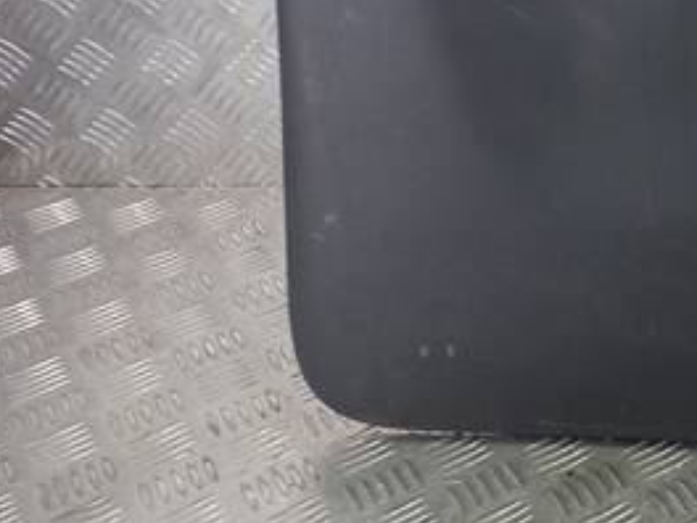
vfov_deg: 14.3
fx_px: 1953
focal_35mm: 97
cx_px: 1339
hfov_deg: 16.2
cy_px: -235
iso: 80
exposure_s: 1/50
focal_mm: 4.6
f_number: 1.8
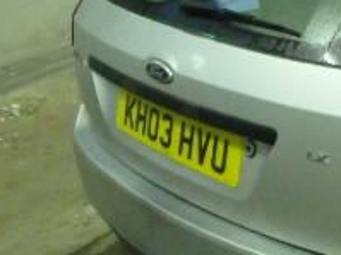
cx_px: 458
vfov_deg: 16.3
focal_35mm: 90
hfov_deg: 19.8
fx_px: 886
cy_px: 50
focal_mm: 5
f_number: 3.9
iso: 2000
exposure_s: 1/30
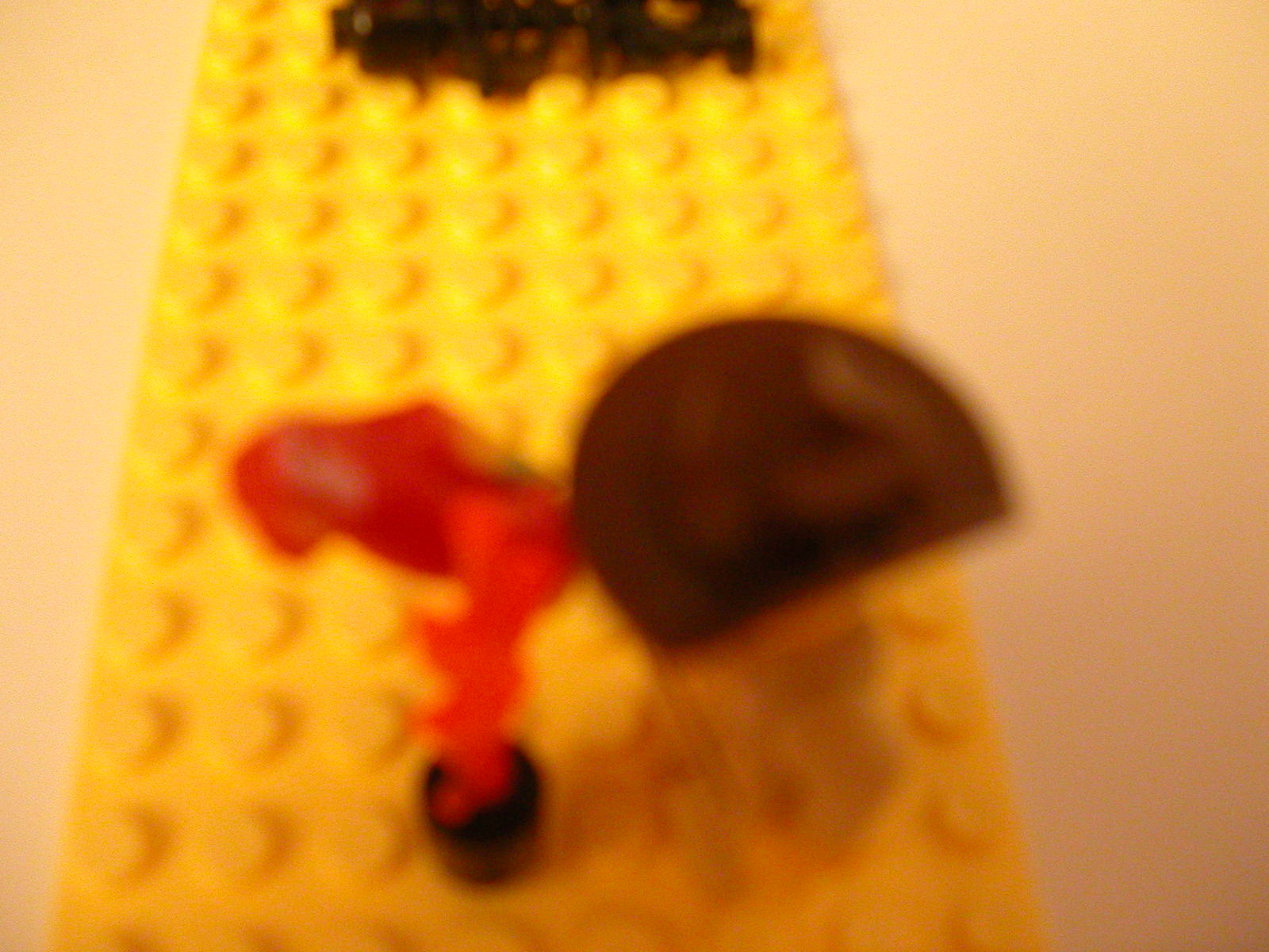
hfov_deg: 50.1
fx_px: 1356
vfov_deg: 38.7
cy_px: 476
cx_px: 634
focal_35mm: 37
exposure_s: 1/8.6
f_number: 2.7
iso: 400
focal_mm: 5.6
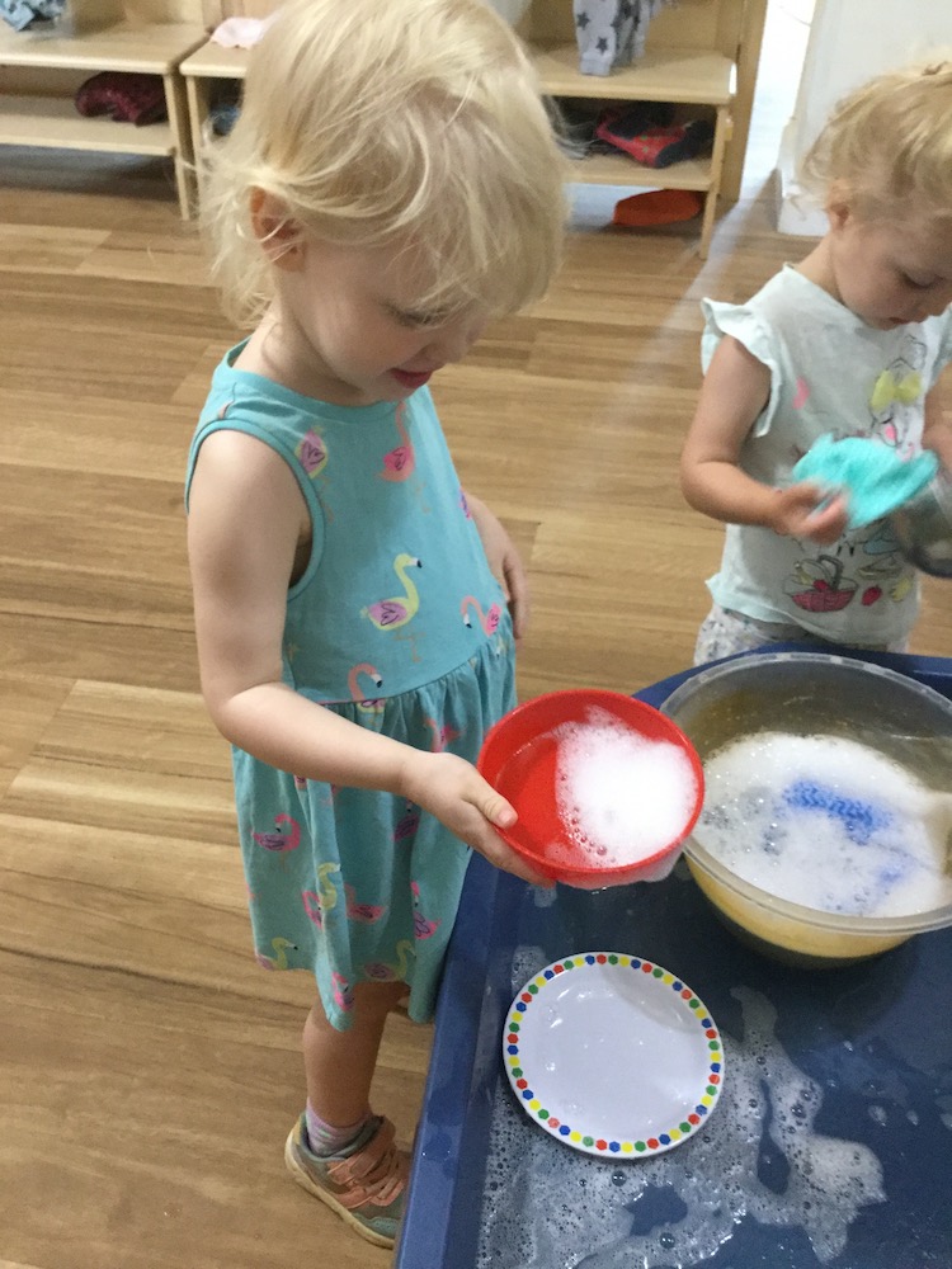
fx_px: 1137
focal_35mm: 31
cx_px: 476
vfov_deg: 58.4
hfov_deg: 45.4
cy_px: 634
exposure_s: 1/20
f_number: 2.4
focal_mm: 3.3
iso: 200
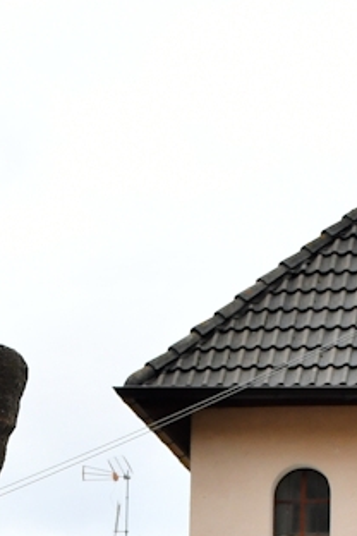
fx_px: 2291
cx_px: -50
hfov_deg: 8.8
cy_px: 778
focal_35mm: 154
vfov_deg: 12.7
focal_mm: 27
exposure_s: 1/250
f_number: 5.6
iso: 360
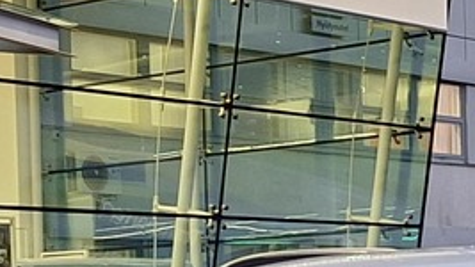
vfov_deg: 8.0
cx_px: 139
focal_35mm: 150
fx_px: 1889
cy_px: 340
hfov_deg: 14.3
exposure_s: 1/50
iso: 125
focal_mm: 5.54
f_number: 1.8
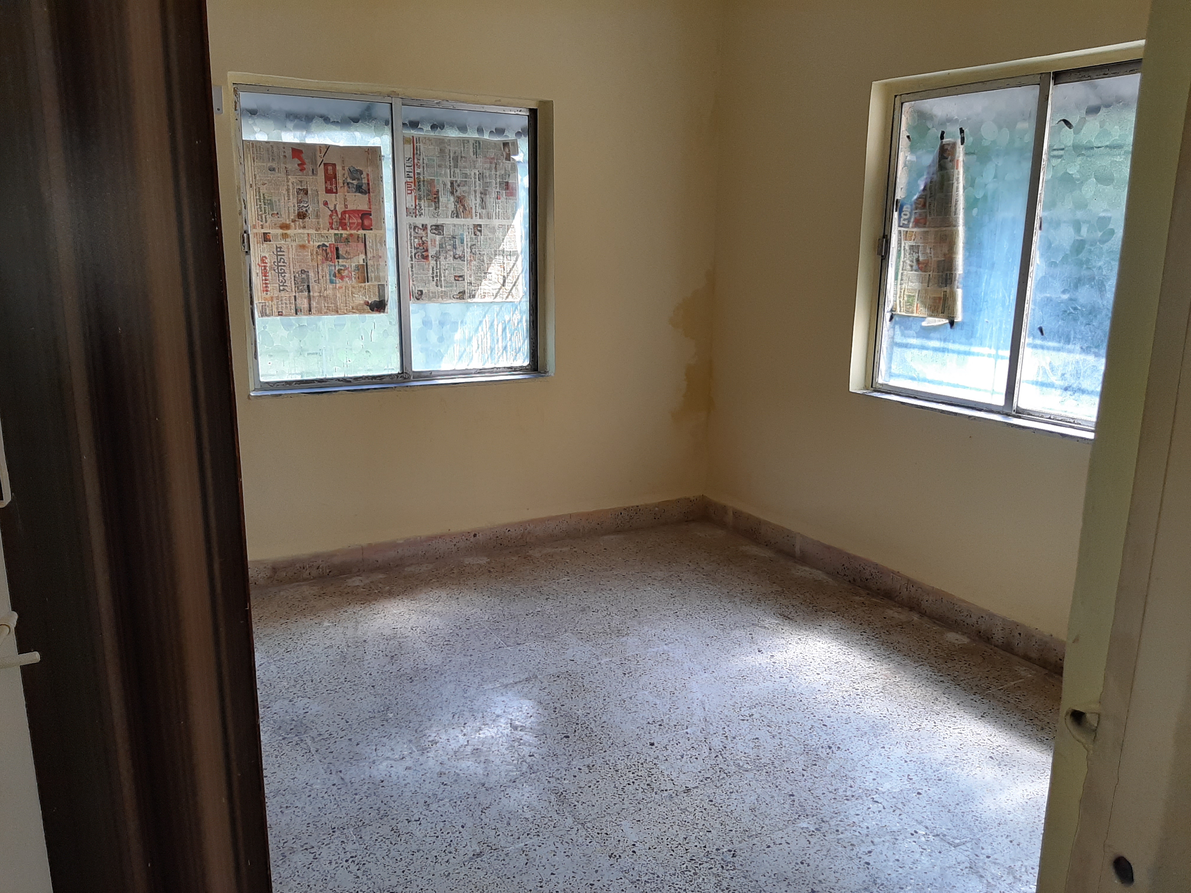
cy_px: 446
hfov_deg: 67.3
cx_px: 596
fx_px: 895
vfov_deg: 53.1
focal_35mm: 26
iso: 40
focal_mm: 3.93
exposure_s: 1/189
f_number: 1.7
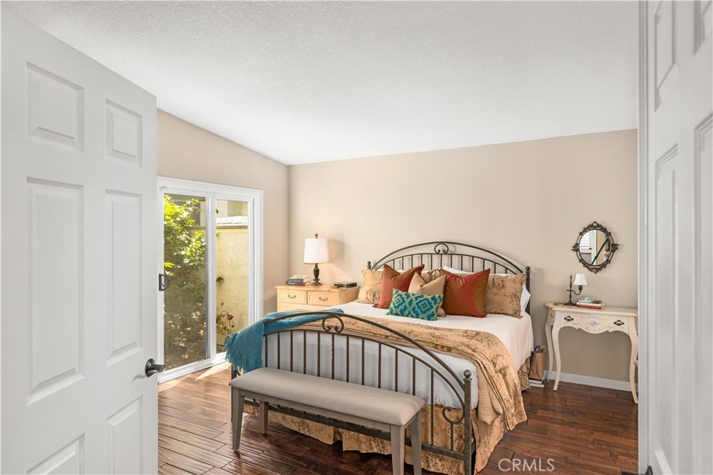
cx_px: 356
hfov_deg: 82.6
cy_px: 238
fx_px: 406
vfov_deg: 60.7
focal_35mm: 20
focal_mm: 20.5
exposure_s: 1/6
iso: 100
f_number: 6.3
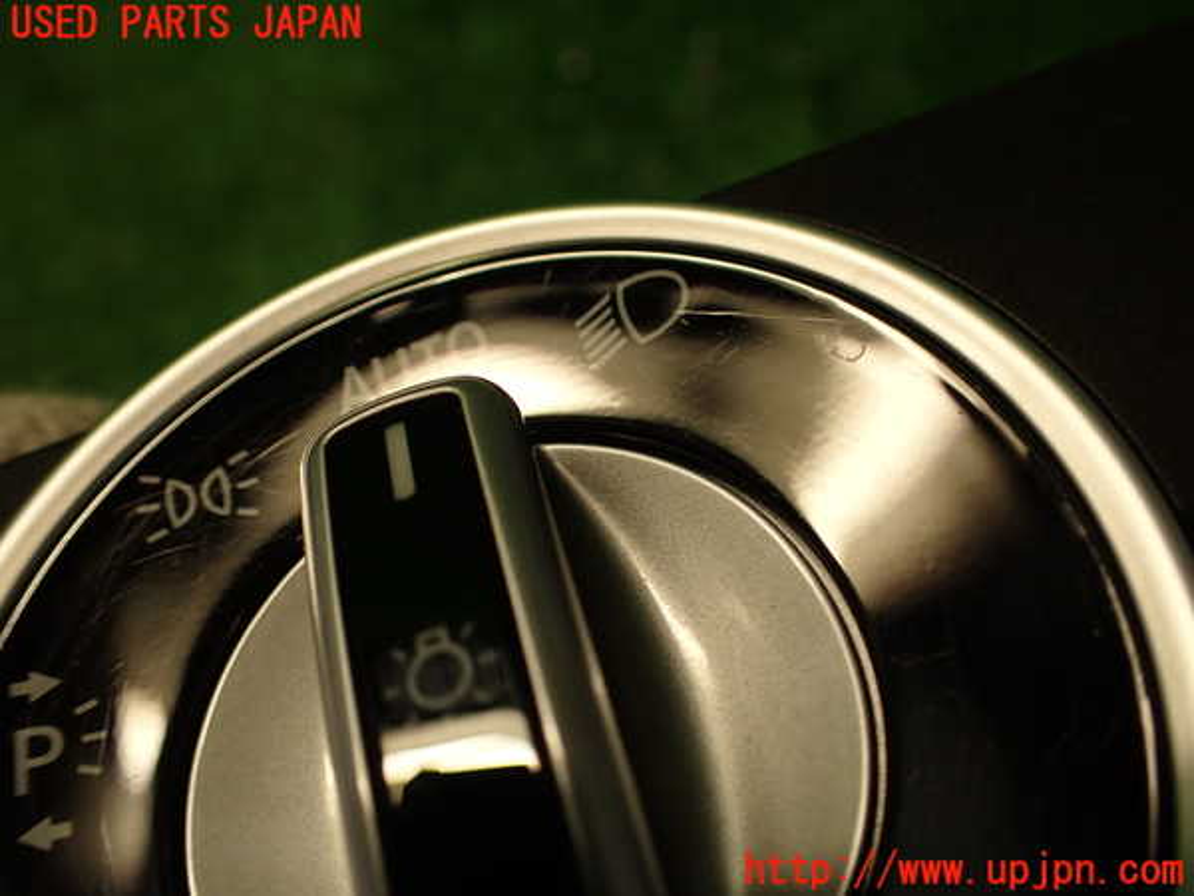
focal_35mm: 32
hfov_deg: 56.8
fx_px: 1104
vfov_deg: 44.2
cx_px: 597
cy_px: 448
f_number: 2.4
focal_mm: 5.79
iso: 160
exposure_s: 1/60
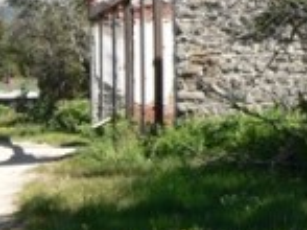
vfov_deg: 15.1
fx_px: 868
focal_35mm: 98
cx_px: 29
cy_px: 107
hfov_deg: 19.7
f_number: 4
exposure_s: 1/250
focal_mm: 6
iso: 80
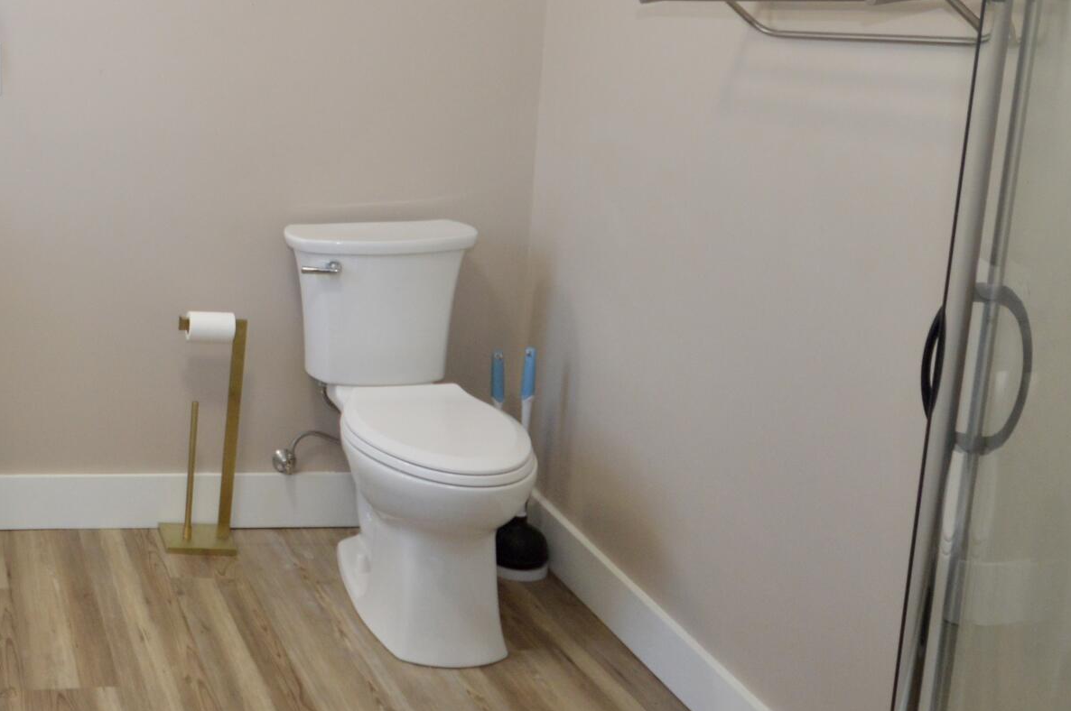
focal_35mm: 44
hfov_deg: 38.9
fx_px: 1297
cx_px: -35
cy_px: 190
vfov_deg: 30.3
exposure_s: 1/80
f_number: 4.5
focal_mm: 11.5
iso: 400
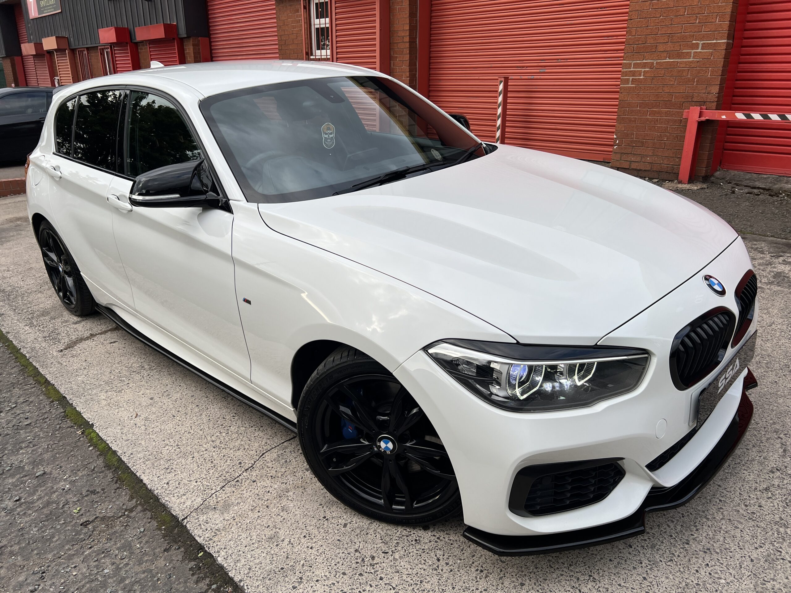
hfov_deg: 67.3
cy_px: 296
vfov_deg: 53.1
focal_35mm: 26
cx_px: 396
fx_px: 594
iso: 50
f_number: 1.5
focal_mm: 5.7
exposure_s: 1/1029
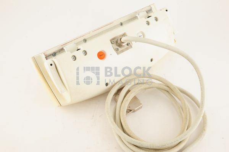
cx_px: 114
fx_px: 318
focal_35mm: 50
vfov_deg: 26.9
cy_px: 76
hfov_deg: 39.6
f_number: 11
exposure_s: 1/125
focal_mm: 50
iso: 1600
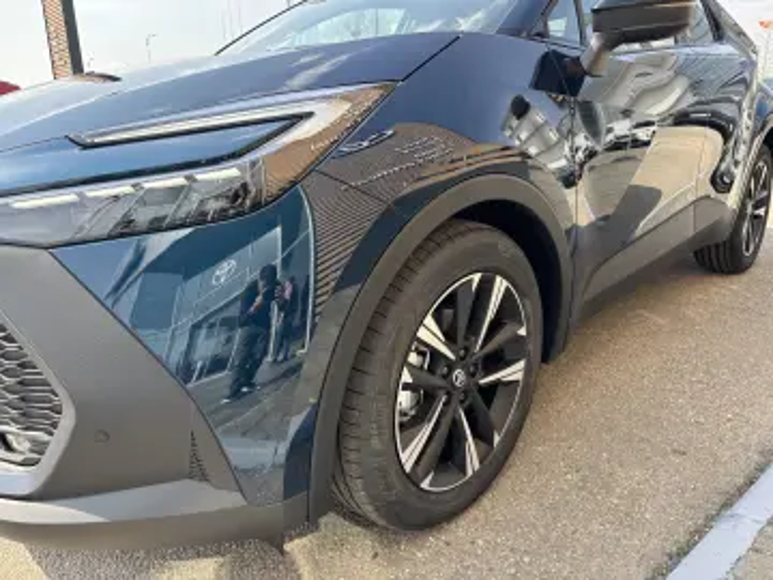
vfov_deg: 53.1
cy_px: 290
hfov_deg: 67.3
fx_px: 581
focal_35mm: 26
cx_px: 386
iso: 50
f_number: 1.6
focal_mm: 5.96
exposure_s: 1/493
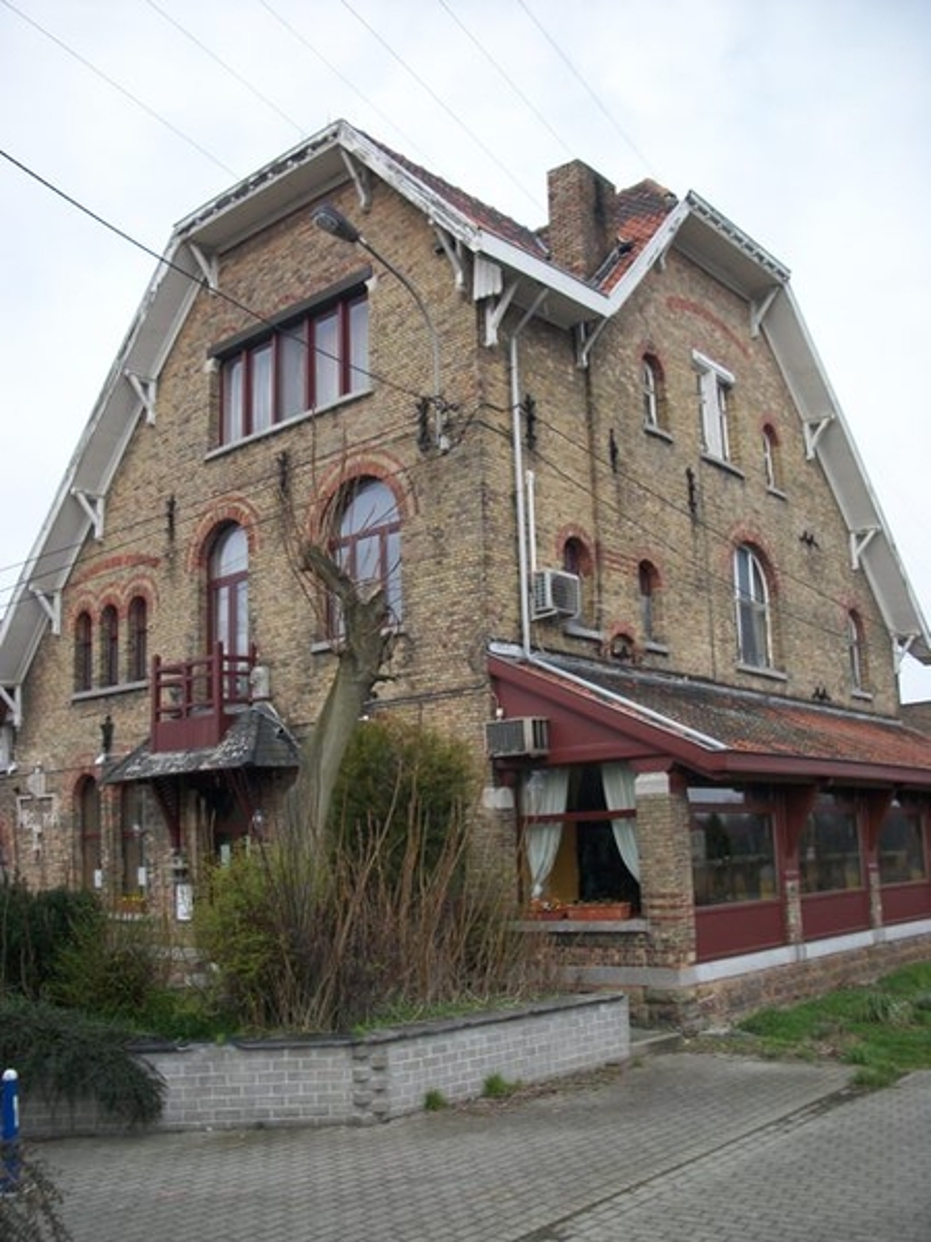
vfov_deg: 56.8
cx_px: 466
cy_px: 621
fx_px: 1148
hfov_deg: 44.2
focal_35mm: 32
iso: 80
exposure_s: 1/100
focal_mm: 5.7
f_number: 8.8
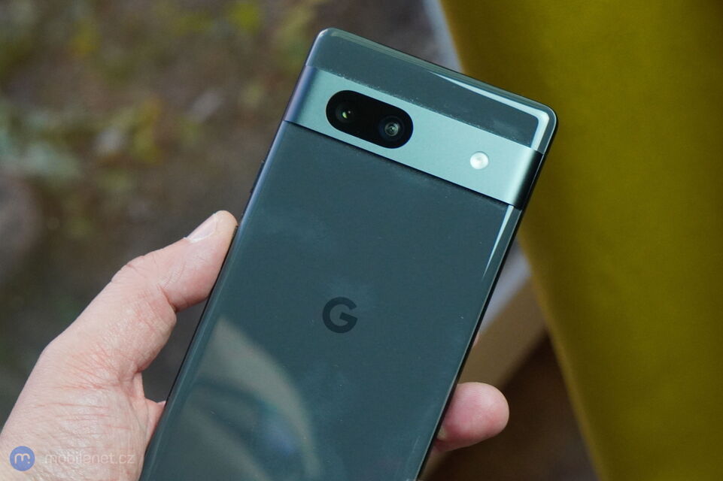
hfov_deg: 26.5
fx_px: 1536
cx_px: 362
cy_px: 240
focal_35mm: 76
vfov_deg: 17.8
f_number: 6.3
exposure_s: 1/160
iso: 2000
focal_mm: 51
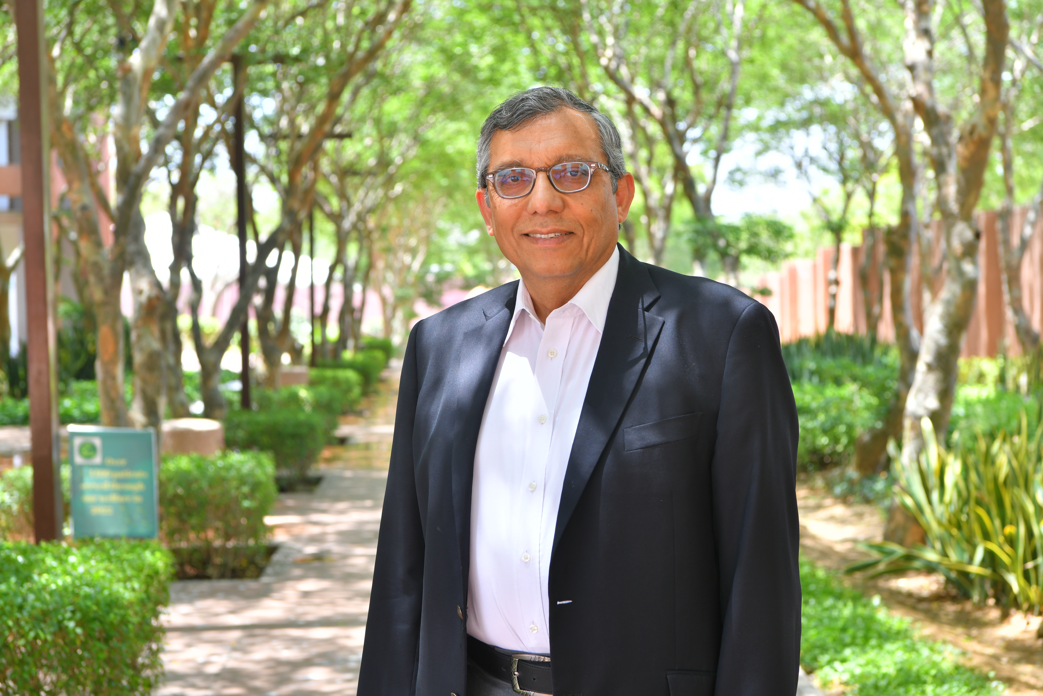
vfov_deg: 19.5
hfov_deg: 28.8
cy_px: 348
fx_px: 2028
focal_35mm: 70
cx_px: 522
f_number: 6.3
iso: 200
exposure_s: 1/100
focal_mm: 70
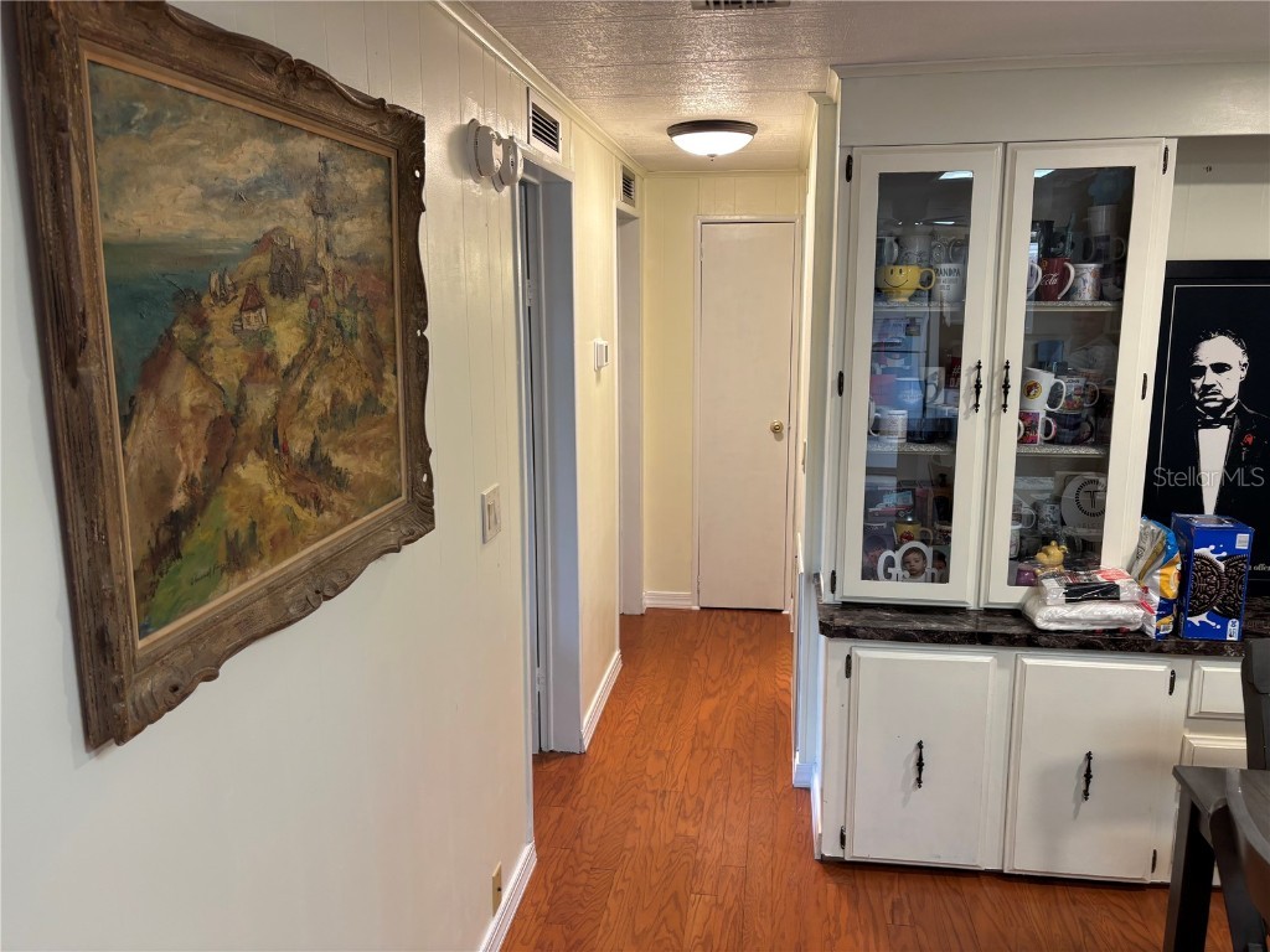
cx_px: 635
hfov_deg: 67.3
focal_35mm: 26
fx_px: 954
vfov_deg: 53.1
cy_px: 476
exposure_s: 1/60
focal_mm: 5.96
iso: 100
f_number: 1.6
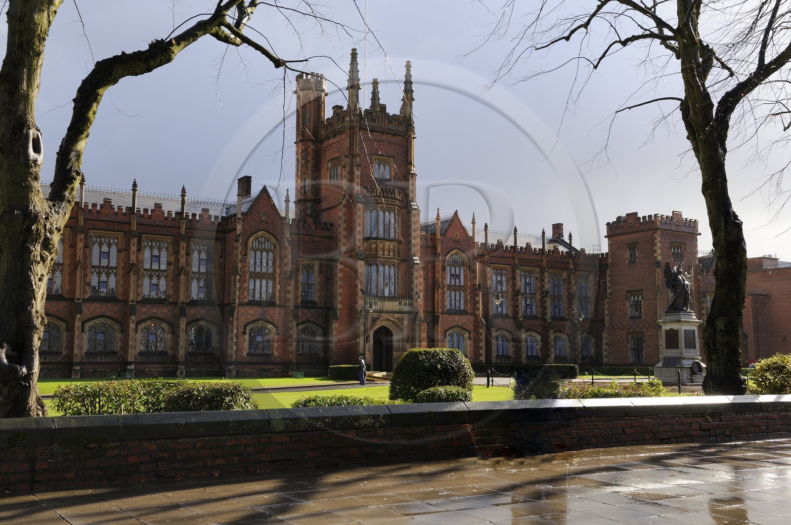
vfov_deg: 35.0
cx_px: 396
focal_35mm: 38
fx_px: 834
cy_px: 262
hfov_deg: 50.7
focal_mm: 38
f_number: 11
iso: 800
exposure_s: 1/320
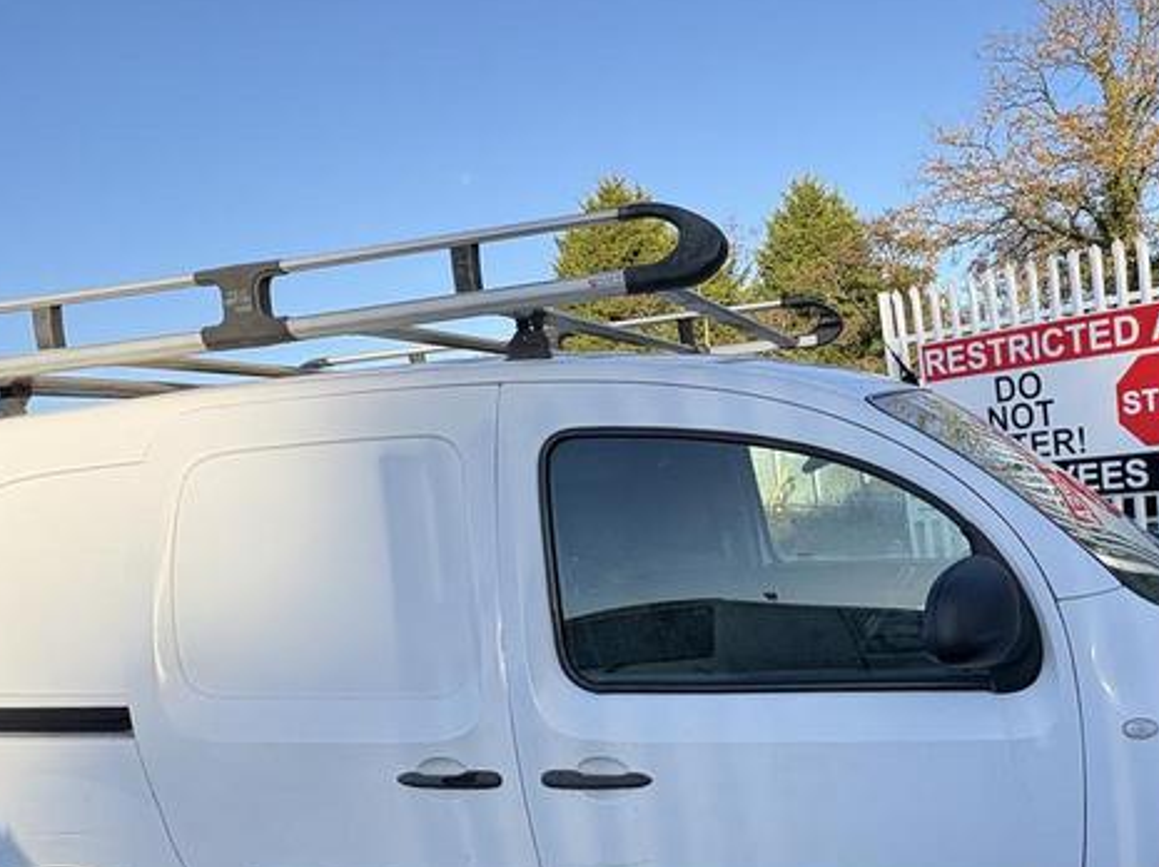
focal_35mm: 27
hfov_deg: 61.5
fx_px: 903
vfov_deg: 50.3
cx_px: 877
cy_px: 583
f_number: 2.2
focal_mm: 2.22
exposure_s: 1/664
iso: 40
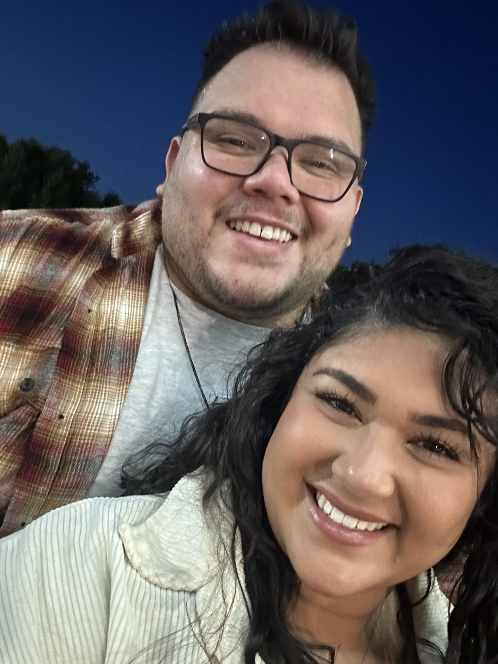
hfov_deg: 41.8
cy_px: 357
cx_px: 242
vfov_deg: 53.9
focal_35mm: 34
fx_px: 652
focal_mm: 2.69
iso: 640
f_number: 1.9
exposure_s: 1/15
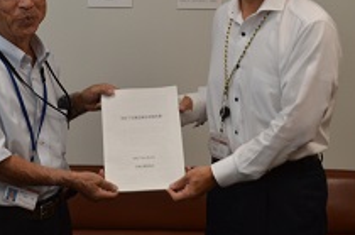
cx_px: 122
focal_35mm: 83
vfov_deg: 16.2
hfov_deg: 24.4
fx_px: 816
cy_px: 39
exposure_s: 1/125
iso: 320
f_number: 4.5
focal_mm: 29
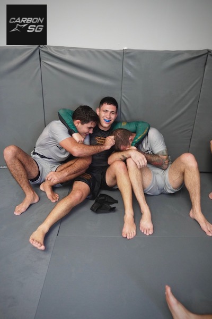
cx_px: 106
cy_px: 160
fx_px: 212
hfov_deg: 53.1
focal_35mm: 24
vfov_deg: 73.7
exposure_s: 1/160
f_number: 3.2
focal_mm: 16
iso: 1600
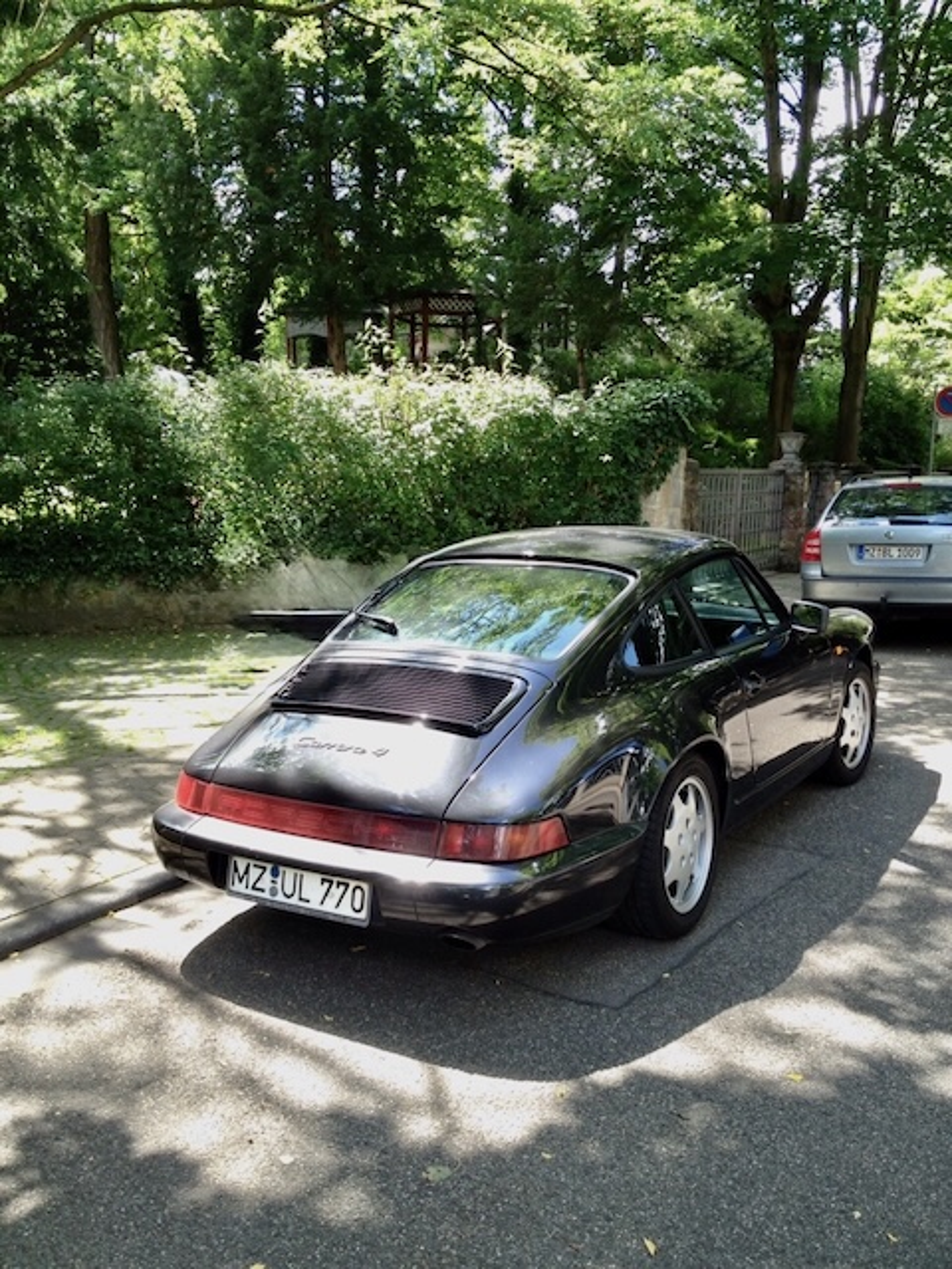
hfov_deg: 40.7
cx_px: 476
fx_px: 1283
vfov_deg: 52.6
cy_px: 634
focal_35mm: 35
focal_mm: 4.28
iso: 80
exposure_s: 1/183
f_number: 2.4
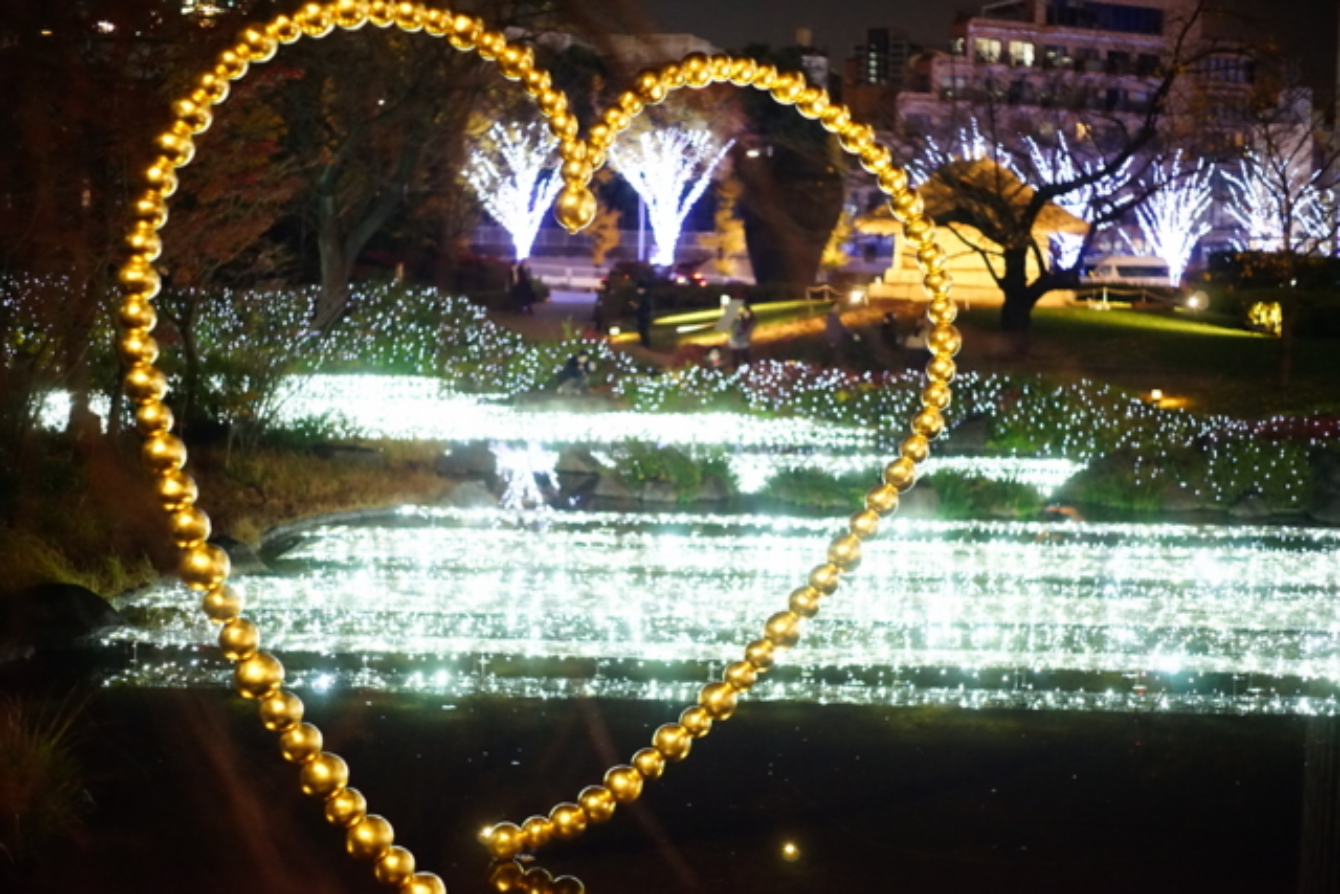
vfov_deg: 27.0
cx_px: 670
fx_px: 1861
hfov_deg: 39.6
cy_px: 447
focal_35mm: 50
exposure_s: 1/80
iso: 12800
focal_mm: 50
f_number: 2.2
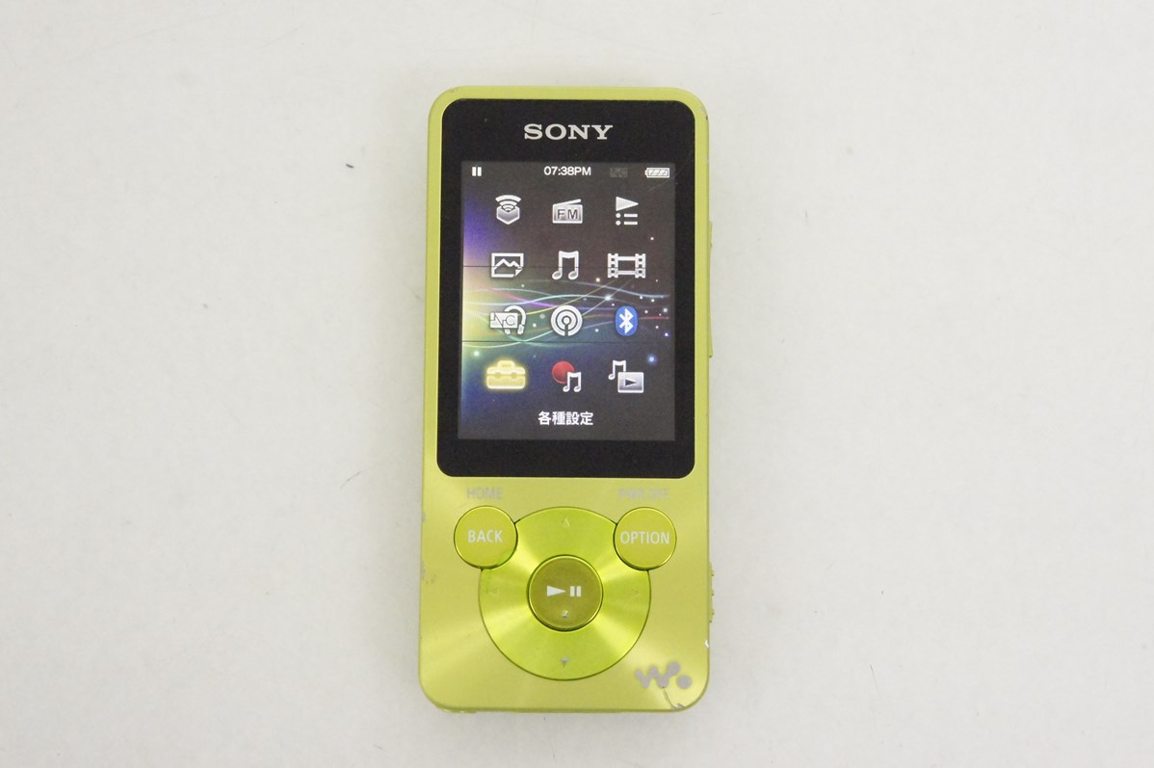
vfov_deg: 19.3
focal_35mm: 70
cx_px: 577
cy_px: 384
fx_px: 2258
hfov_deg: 28.7
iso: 6400
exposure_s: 1/50
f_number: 10
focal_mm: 47
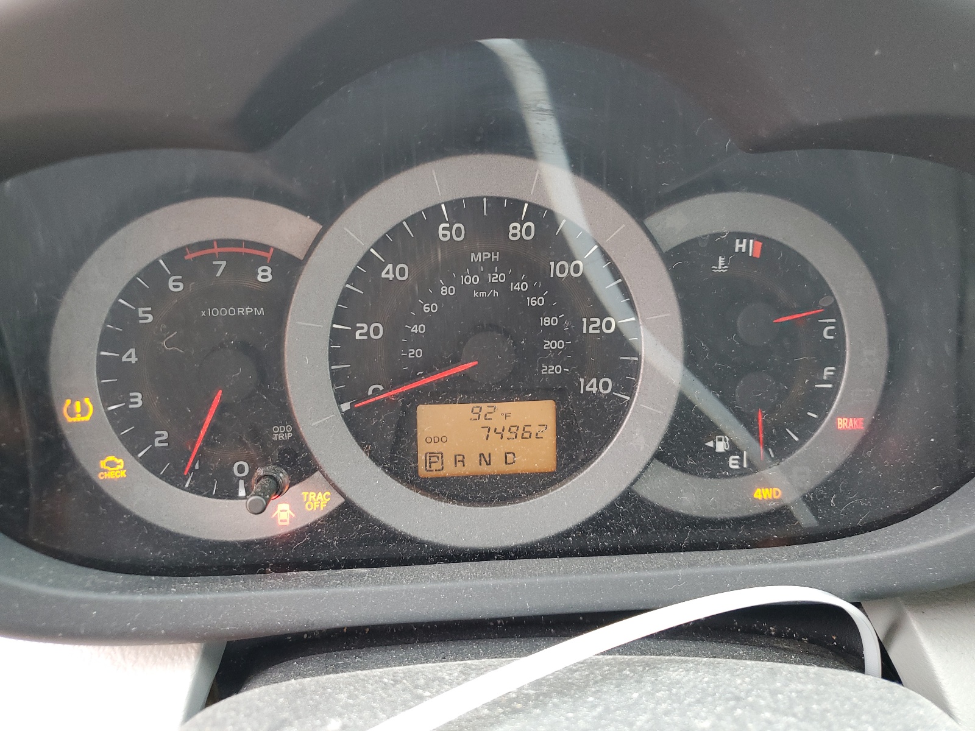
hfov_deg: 67.3
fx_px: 732
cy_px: 366
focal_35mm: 26
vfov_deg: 53.1
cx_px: 488
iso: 102
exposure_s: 1/60.2
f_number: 1.5
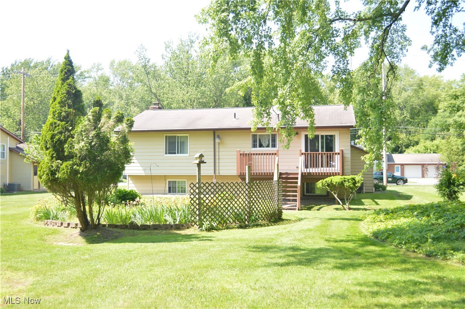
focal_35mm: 36
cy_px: 154
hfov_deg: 53.2
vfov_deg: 36.8
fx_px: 464
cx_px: 232
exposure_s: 1/125
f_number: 4
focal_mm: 24
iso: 110
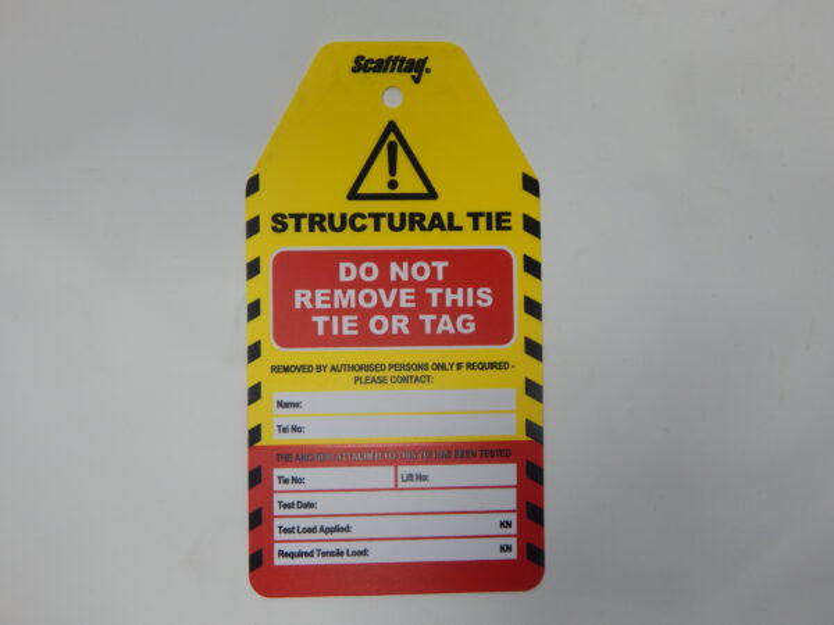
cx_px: 417
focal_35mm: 38
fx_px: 916
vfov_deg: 37.7
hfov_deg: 49.0
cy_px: 312
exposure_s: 1/125
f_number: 3.4
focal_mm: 6.8
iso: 125
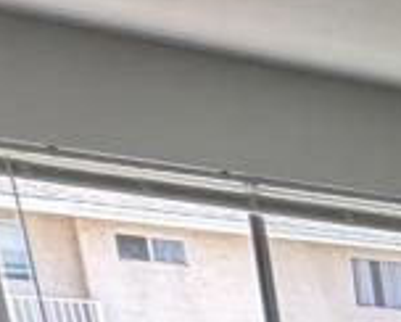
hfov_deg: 12.2
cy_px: 726
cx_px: 1134
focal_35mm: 92
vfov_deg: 13.3
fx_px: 1093
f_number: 2.2
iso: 250
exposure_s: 1/120
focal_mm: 2.22
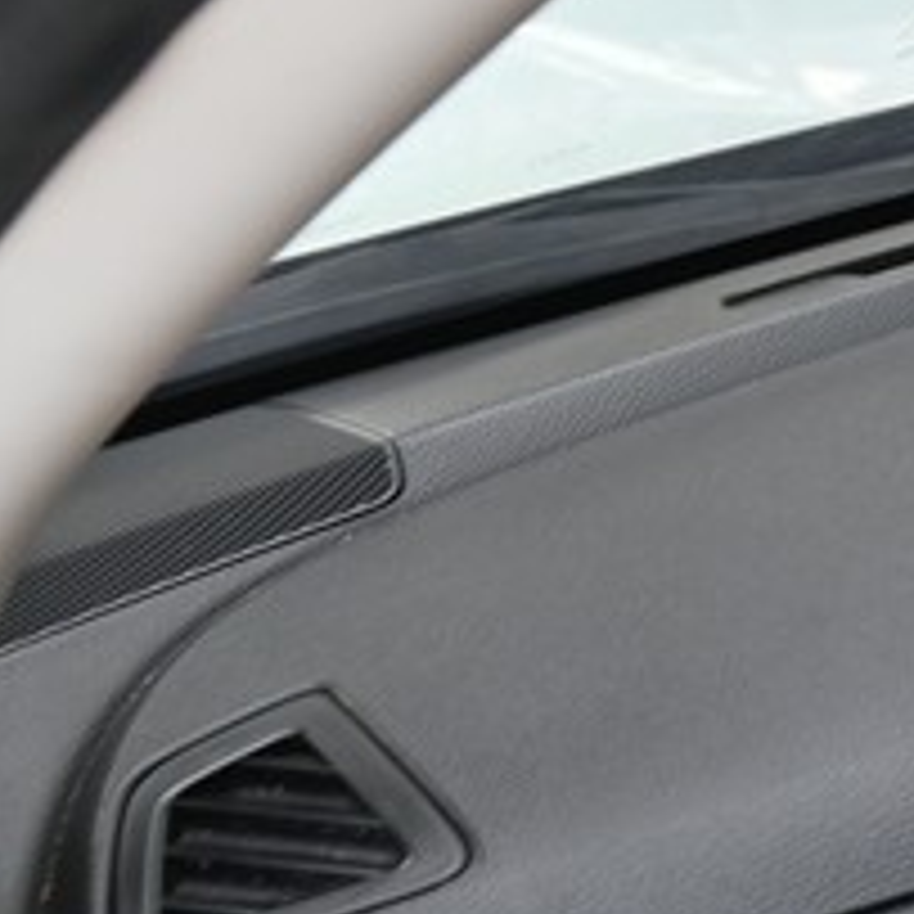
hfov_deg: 11.2
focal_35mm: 122
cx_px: 2400
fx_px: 3654
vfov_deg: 14.1
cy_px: 828
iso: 280
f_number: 6.7
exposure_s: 1/30
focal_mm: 26.5
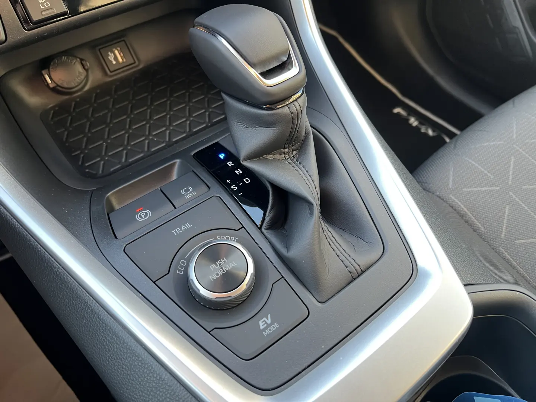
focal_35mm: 26
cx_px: 268
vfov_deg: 53.1
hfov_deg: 67.3
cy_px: 201
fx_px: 403
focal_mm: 5.7
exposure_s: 1/73
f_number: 1.5
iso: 125
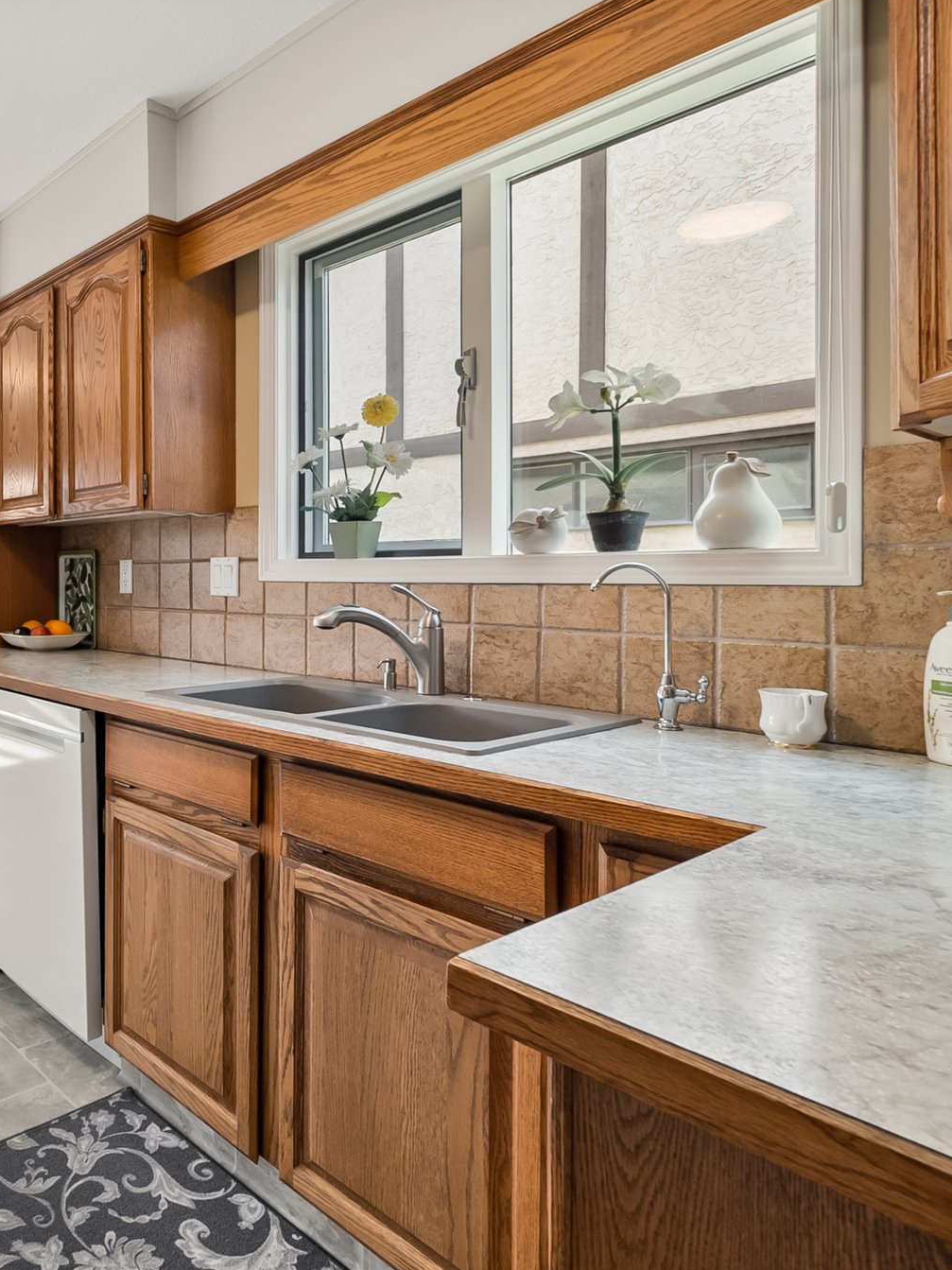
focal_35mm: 22
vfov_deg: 76.4
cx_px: 103
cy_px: 634
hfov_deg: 53.7
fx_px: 807
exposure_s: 1/6
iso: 100
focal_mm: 10
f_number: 8
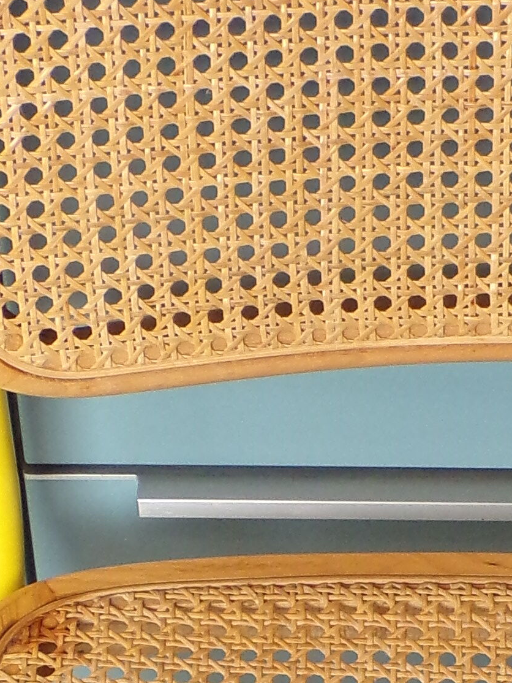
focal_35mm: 153
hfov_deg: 9.6
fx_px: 3016
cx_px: 555
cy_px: 806
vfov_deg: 12.6
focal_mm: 6.6
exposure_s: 1/27
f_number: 3.3
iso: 200
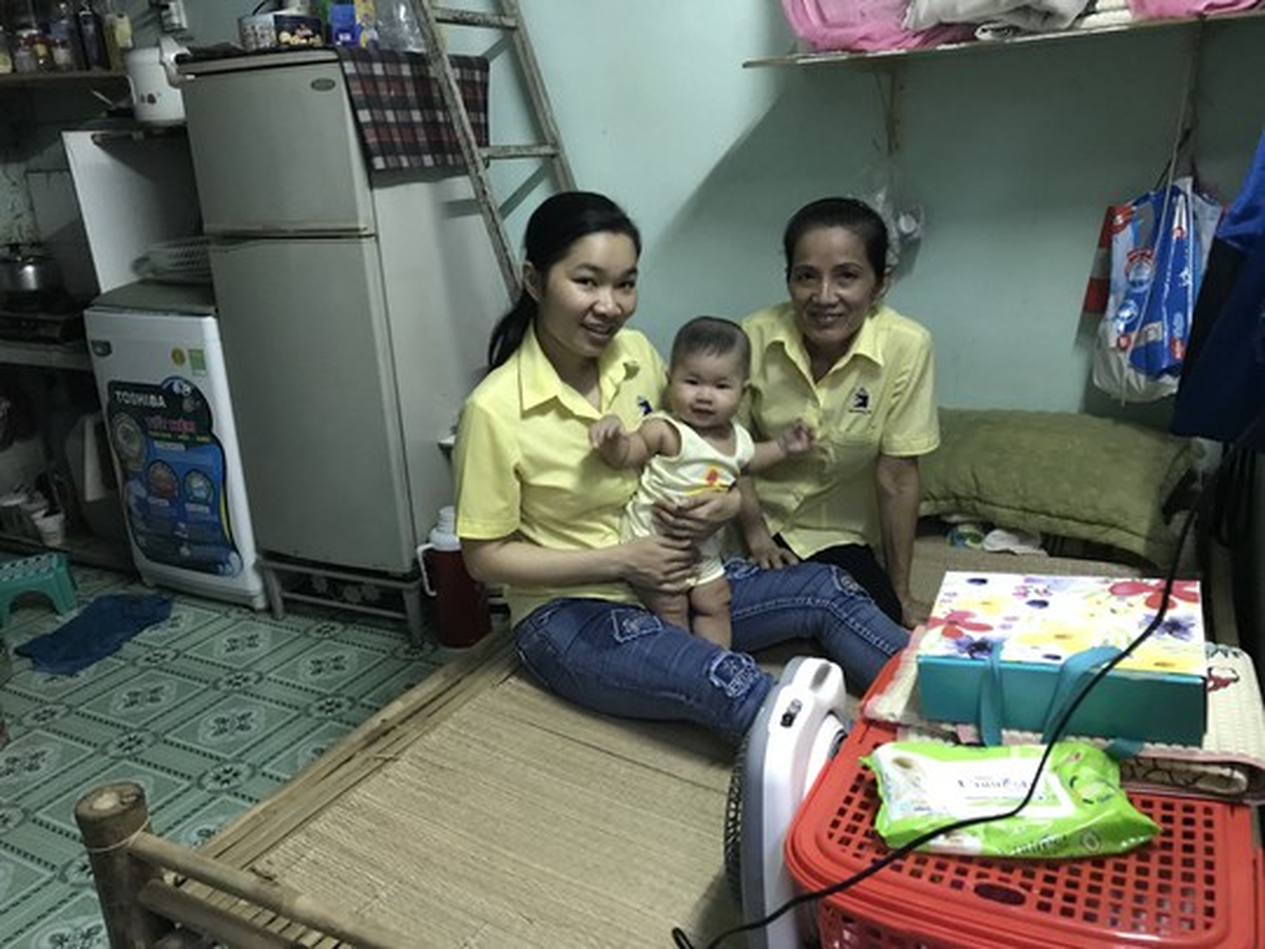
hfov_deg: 63.4
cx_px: 632
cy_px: 474
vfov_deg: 49.7
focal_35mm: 28
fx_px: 1023
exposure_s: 1/5
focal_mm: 3.99
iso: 80
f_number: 1.8
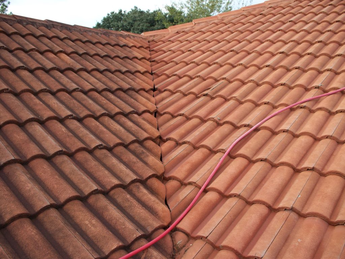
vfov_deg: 39.7
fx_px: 359
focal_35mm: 36
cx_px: 172
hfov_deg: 51.4
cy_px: 130
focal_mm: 7.54
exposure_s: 1/160
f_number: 2.8
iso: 64
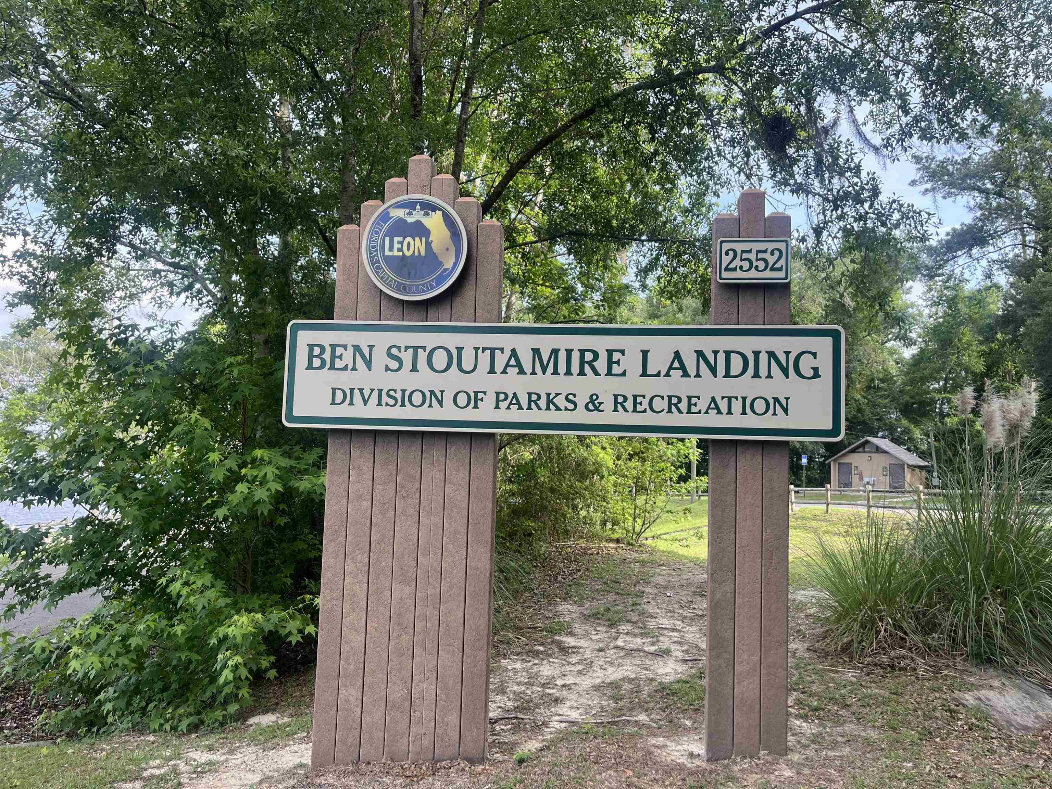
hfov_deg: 67.3
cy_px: 394
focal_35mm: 26
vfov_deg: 53.1
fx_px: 790
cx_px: 526
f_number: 1.6
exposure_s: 1/452
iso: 50
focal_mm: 5.1
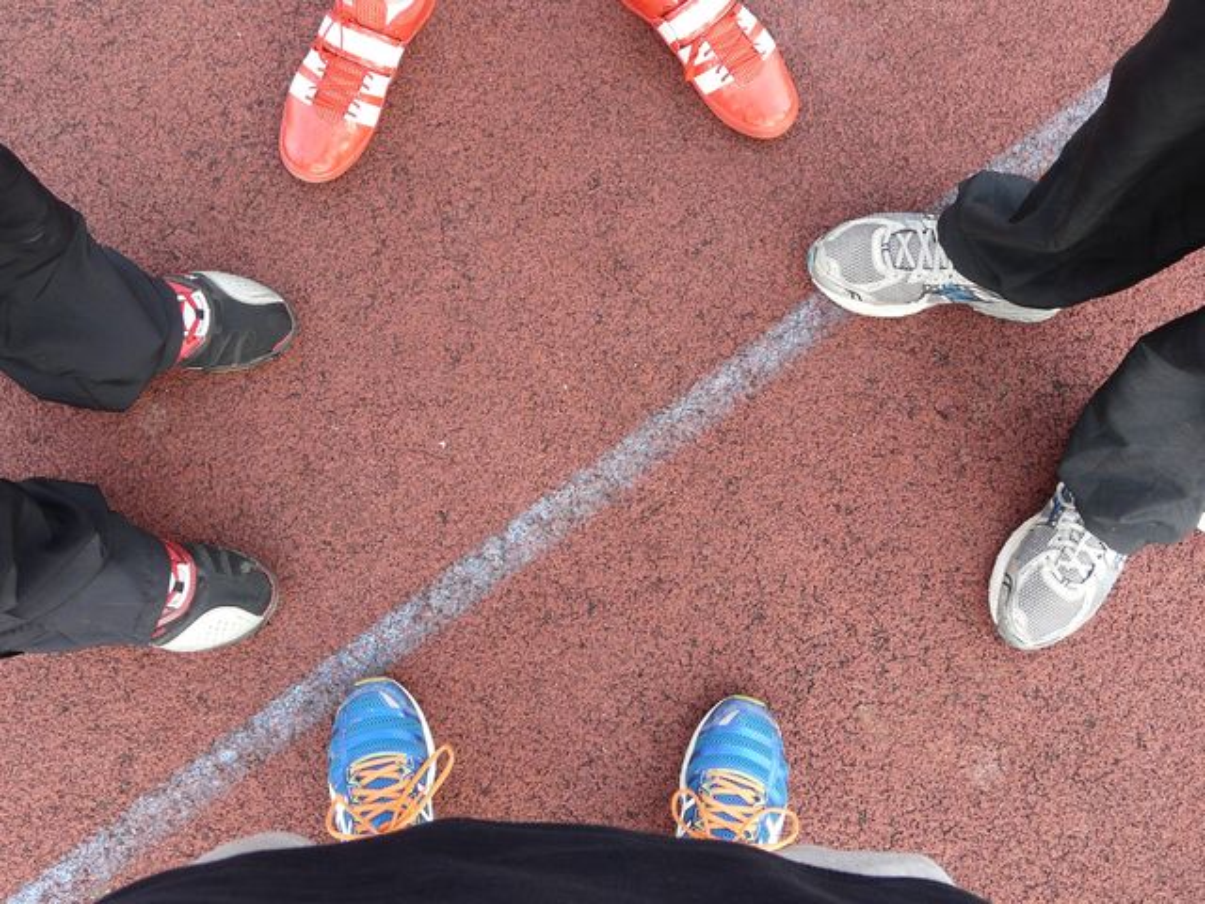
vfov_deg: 41.8
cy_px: 452
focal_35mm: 34
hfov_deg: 54.0
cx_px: 602
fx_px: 1184
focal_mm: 4.6
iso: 100
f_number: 3.6
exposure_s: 1/100
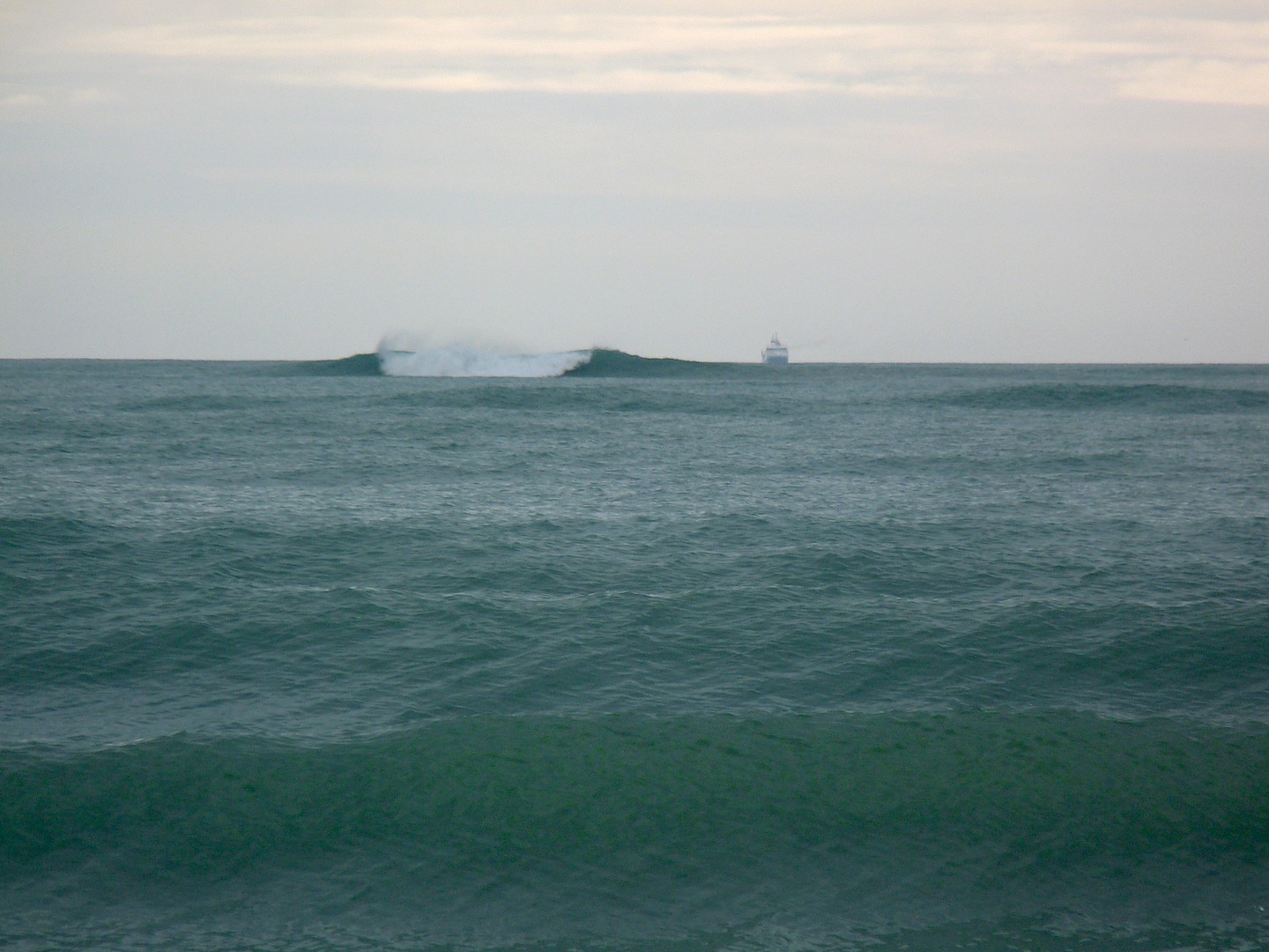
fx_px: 17816
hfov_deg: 4.1
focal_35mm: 486
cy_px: 476
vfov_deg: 3.1
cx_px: 634
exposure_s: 1/500
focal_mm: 86.4
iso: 100
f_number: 7.1
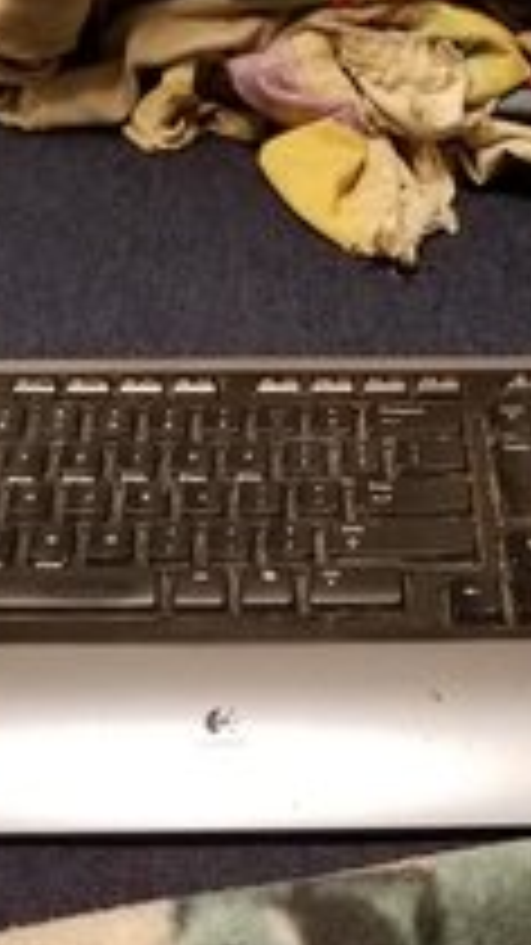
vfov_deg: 38.4
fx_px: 1353
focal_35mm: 54
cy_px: 410
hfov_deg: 22.0
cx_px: 400
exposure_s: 1/60
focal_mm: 4.2
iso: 640
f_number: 1.7
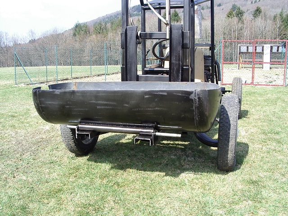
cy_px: 108
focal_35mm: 38
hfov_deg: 49.0
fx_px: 316
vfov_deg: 37.7
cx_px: 144
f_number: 4.8
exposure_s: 1/125
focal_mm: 5.8
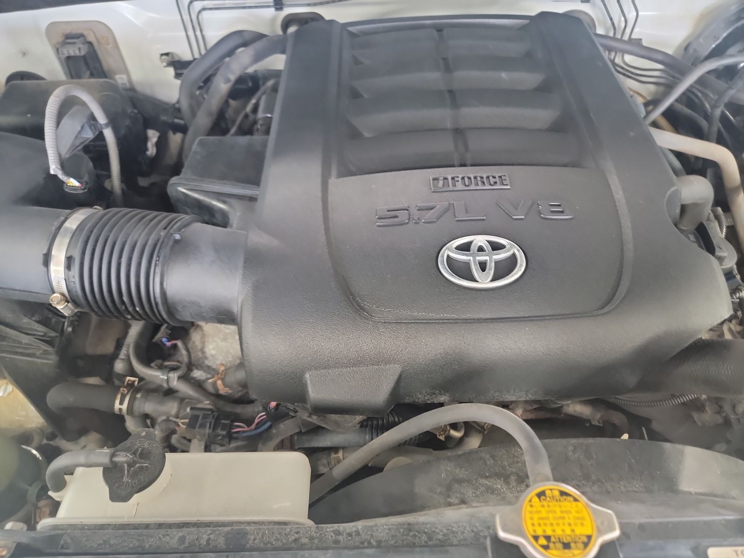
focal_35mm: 24
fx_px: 516
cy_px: 279
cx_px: 372
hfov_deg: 71.6
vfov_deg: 56.8
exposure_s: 1/19
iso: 767
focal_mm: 6.7
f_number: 1.8
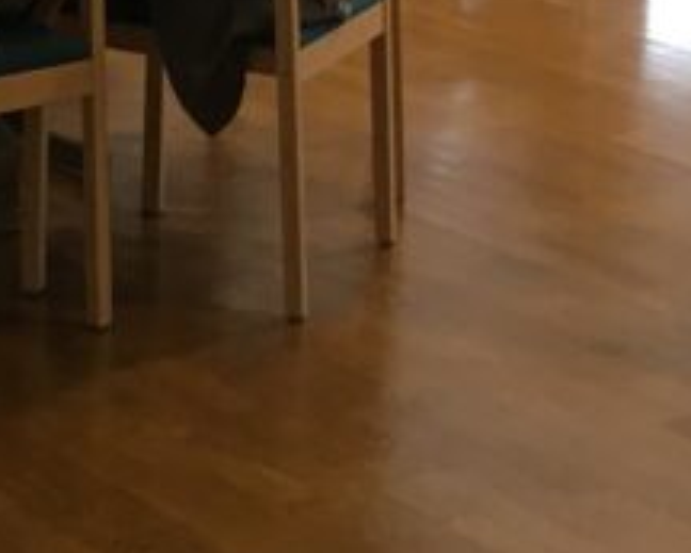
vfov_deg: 9.7
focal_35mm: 157
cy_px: -169
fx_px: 3212
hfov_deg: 12.3
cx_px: 262
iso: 80
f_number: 2.2
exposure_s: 1/33
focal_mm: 4.15
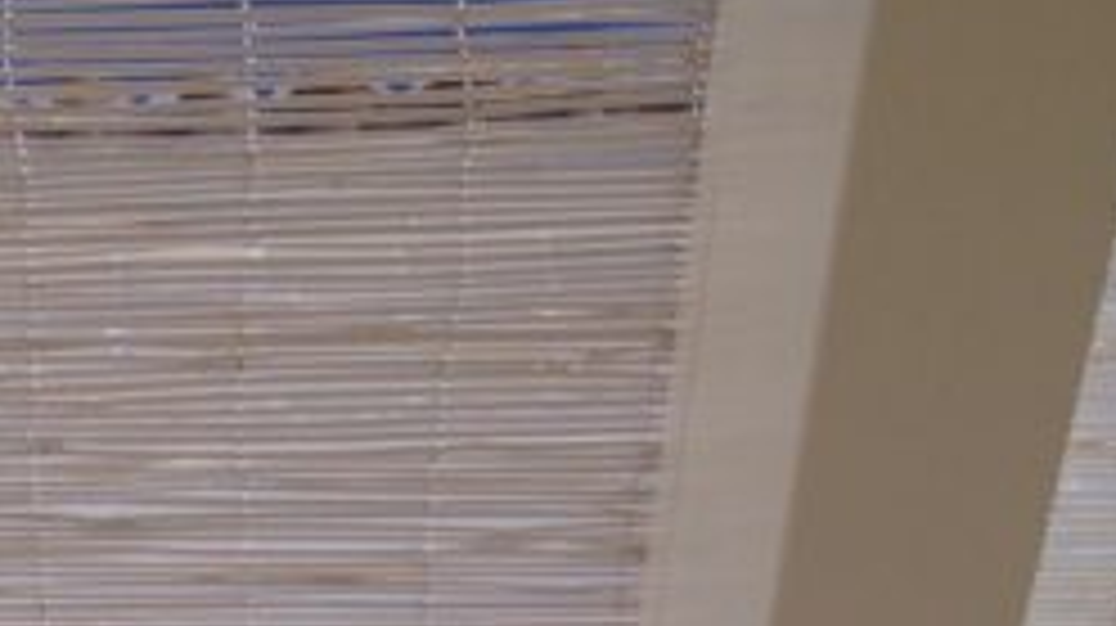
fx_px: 2957
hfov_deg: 20.7
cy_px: 833
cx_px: 14
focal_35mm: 100
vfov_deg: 11.7
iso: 50
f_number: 2.4
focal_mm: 4.28
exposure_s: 1/2404
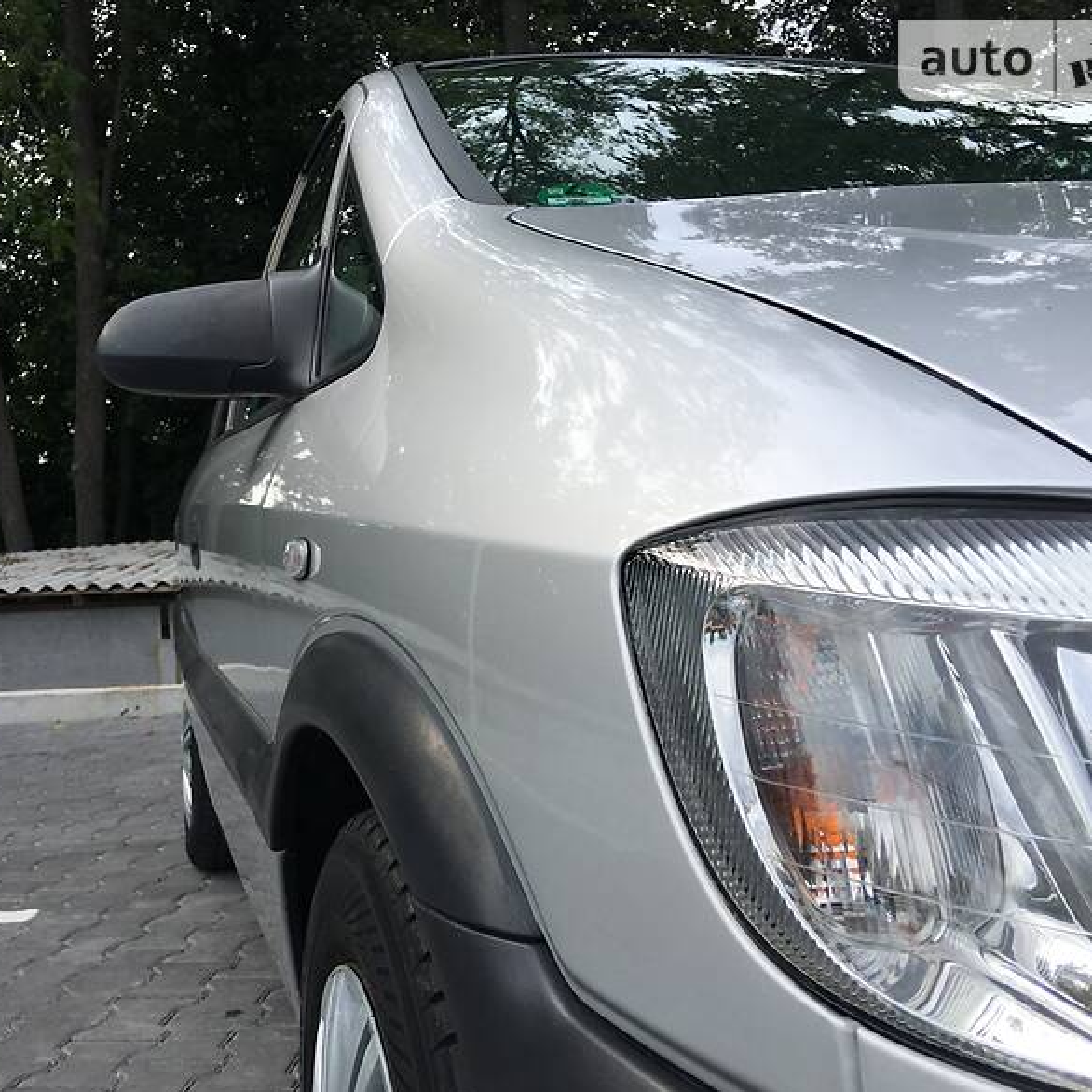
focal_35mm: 35
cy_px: 557
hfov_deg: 47.0
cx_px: 449
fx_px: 1249
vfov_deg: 47.2
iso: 25
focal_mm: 4.2
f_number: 2.2
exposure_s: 1/938
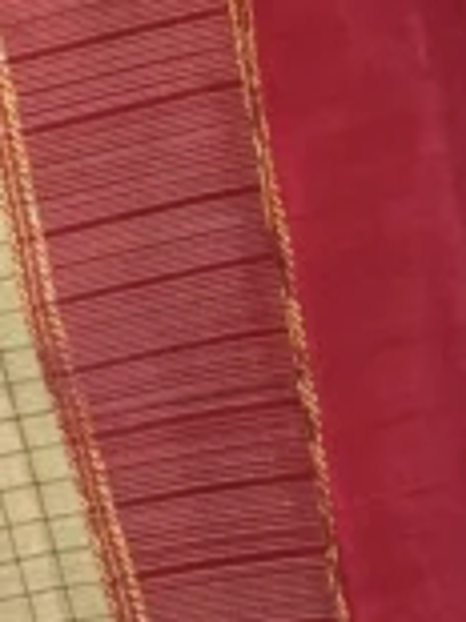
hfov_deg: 5.5
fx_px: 4817
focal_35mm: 268
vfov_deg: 7.1
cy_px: -646
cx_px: 434
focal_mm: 5.96
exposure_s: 1/33
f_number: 1.6
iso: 160
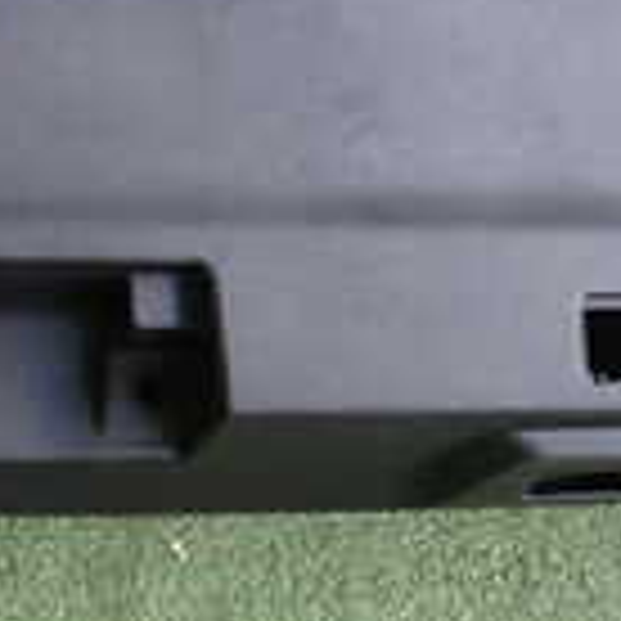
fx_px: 2334
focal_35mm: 115
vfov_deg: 14.6
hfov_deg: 15.1
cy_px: -135
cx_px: 432
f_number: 2.3
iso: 200
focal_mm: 5.4
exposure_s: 1/40
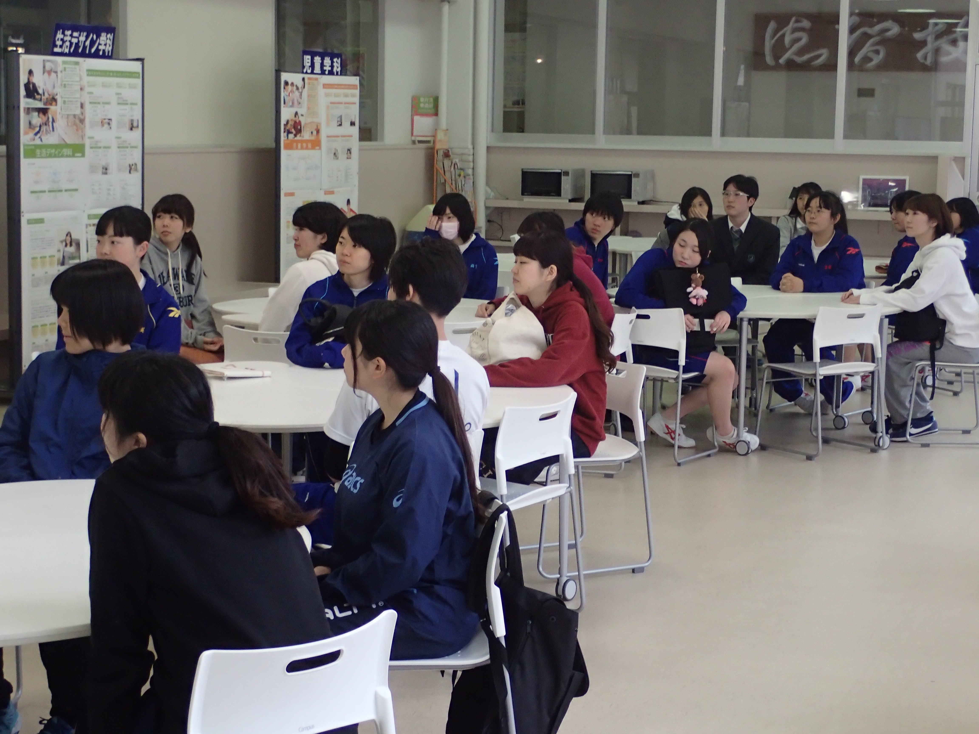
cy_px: 367
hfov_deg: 29.8
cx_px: 490
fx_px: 1838
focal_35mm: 65
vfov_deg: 22.6
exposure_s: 1/60
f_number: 3.8
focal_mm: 11.78
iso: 500
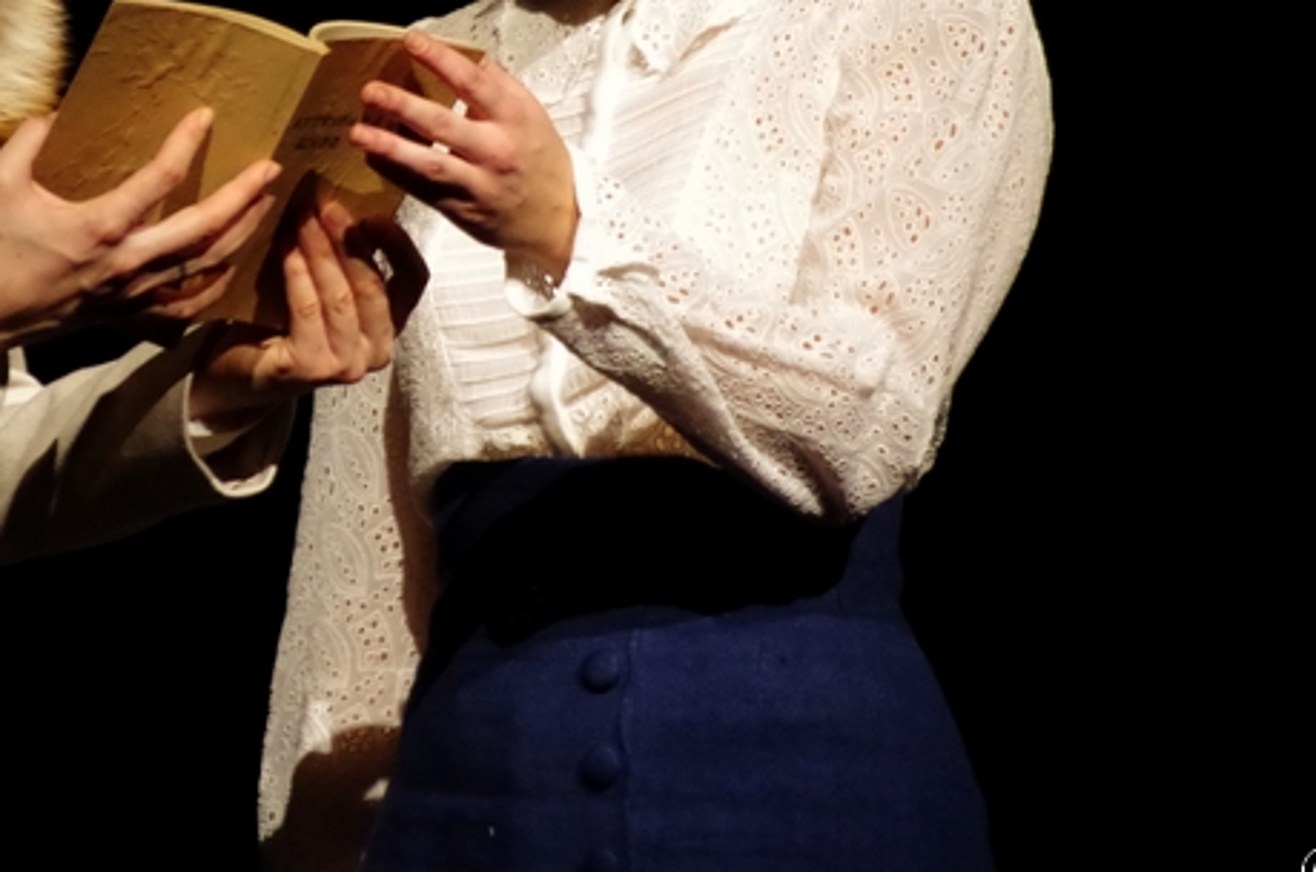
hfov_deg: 3.3
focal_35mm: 627
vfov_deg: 2.2
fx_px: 22873
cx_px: 298
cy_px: 37
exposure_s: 1/125
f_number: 5.6
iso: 3200
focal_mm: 200
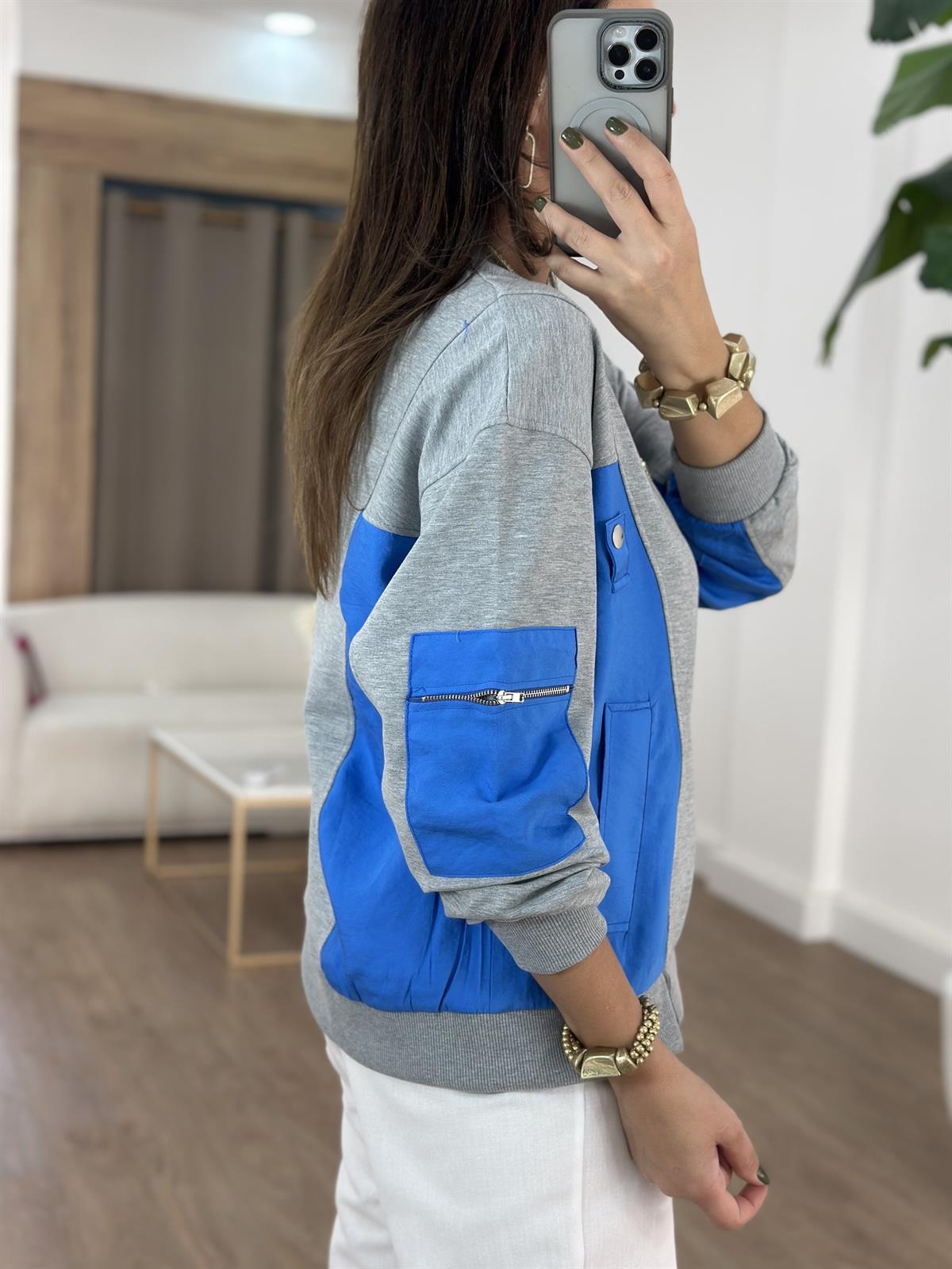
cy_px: 634
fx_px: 1760
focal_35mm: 48
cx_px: 476
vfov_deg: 39.7
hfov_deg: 30.3
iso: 80
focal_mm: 6.86
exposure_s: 1/223
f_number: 1.78
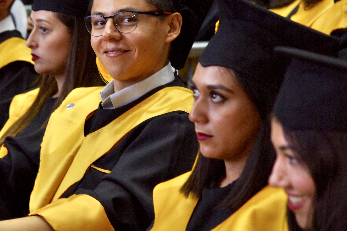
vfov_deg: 6.7
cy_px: 69
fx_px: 1985
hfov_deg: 10.0
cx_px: 66
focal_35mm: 206
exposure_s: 1/13
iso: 250
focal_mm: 120
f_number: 4.5
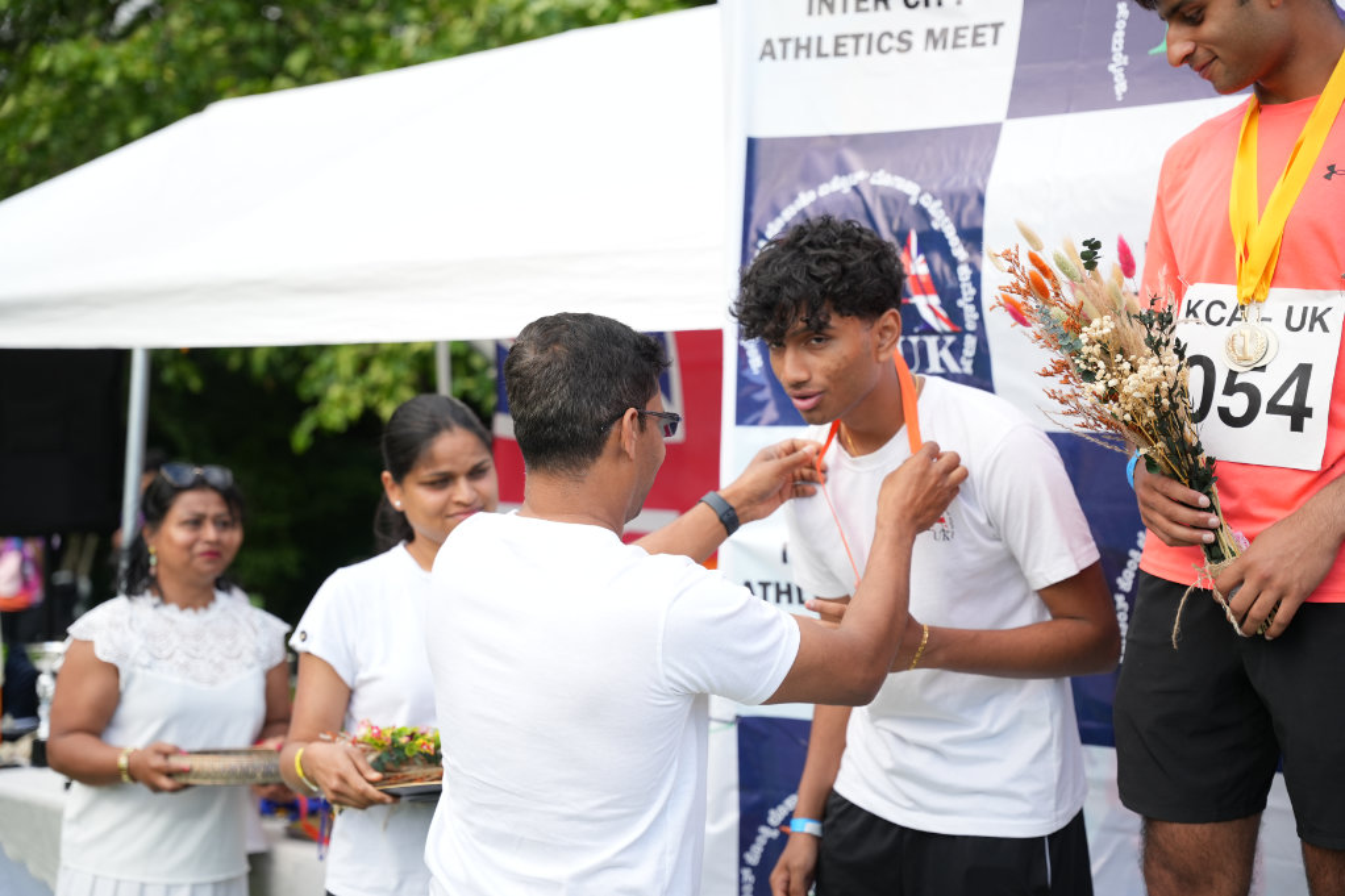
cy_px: 448
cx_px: 672
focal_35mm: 53
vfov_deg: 25.4
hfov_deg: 37.3
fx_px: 1991
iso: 250
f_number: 2.8
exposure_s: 1/500
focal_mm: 53.3
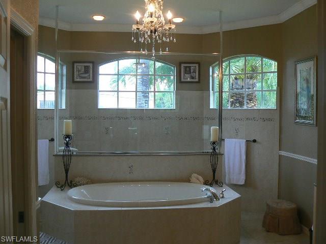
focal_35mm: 36
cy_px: 122
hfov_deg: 51.4
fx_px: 339
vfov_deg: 39.7
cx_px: 163
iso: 80
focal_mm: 6
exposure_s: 1/30
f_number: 2.8
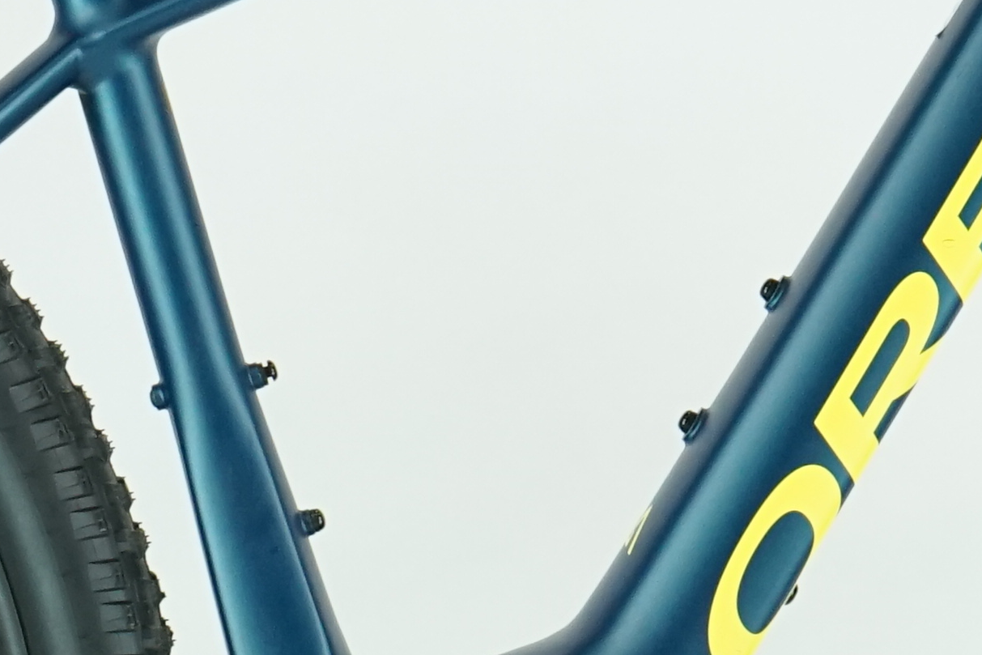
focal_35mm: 282
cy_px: 265
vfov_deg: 4.9
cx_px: 671
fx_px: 7693
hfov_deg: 7.3
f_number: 5.6
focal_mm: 57
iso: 1600
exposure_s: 1/200
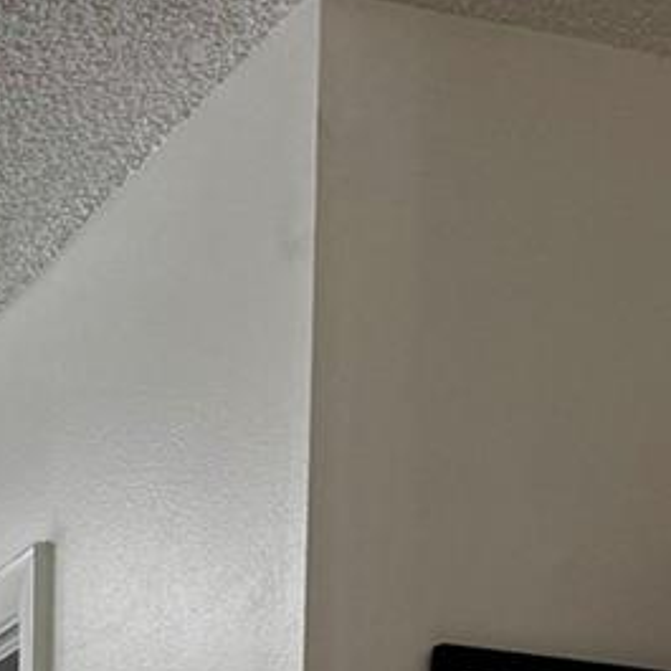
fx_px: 2105
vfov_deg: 14.3
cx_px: -395
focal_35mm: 96
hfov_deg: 16.2
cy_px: 1436
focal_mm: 6.76
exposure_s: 1/120
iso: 125
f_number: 1.78
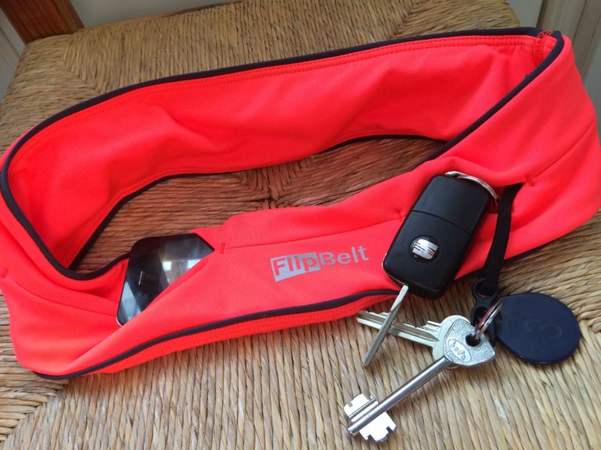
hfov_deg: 61.7
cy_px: 225
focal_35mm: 29
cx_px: 300
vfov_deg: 48.2
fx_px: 503
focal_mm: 4.15
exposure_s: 1/30
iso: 40
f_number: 2.2
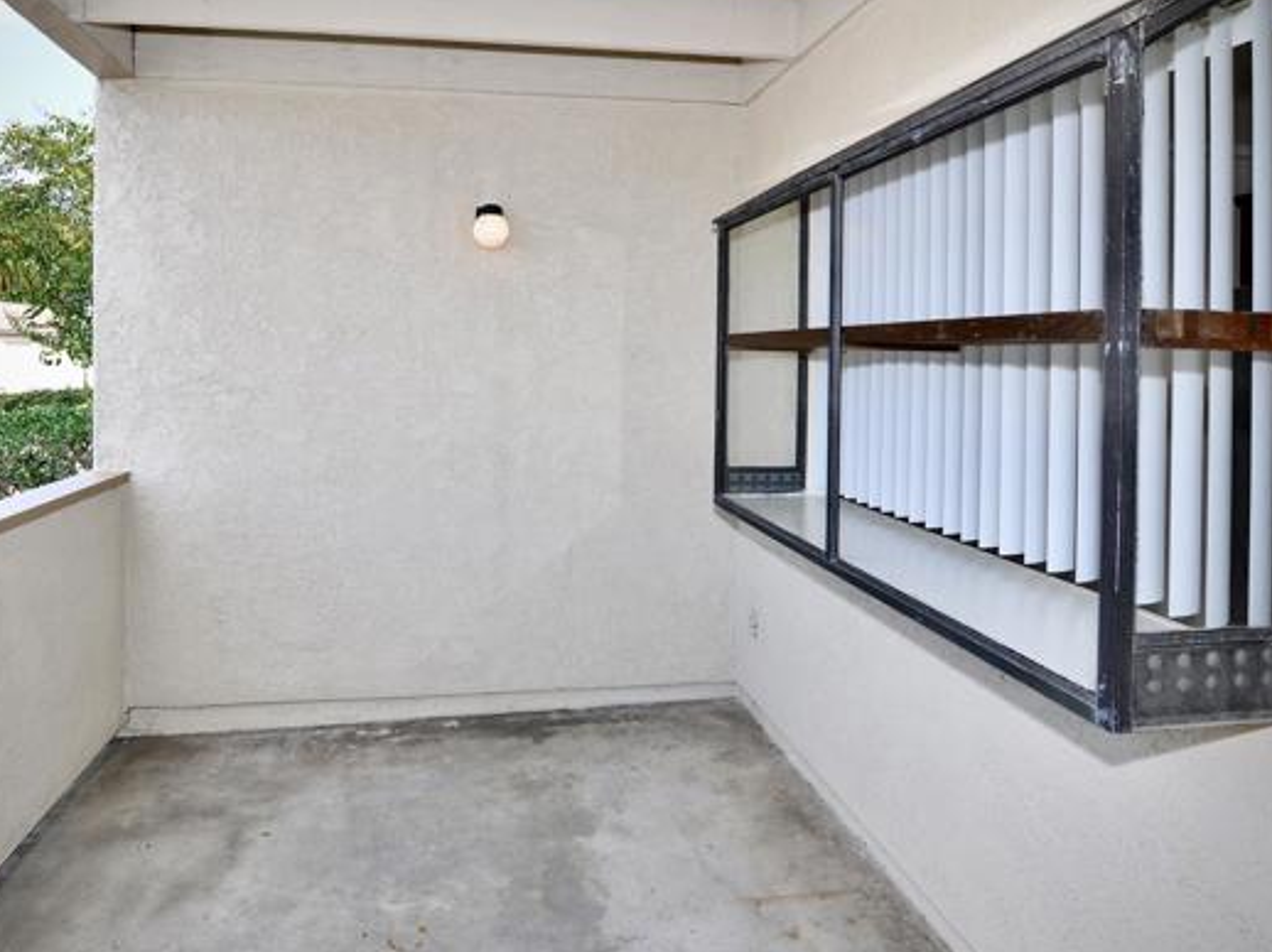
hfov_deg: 82.7
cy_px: 460
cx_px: 572
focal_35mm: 20
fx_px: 720
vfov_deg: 67.0
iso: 200
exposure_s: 1/125
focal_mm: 11
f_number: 5.6
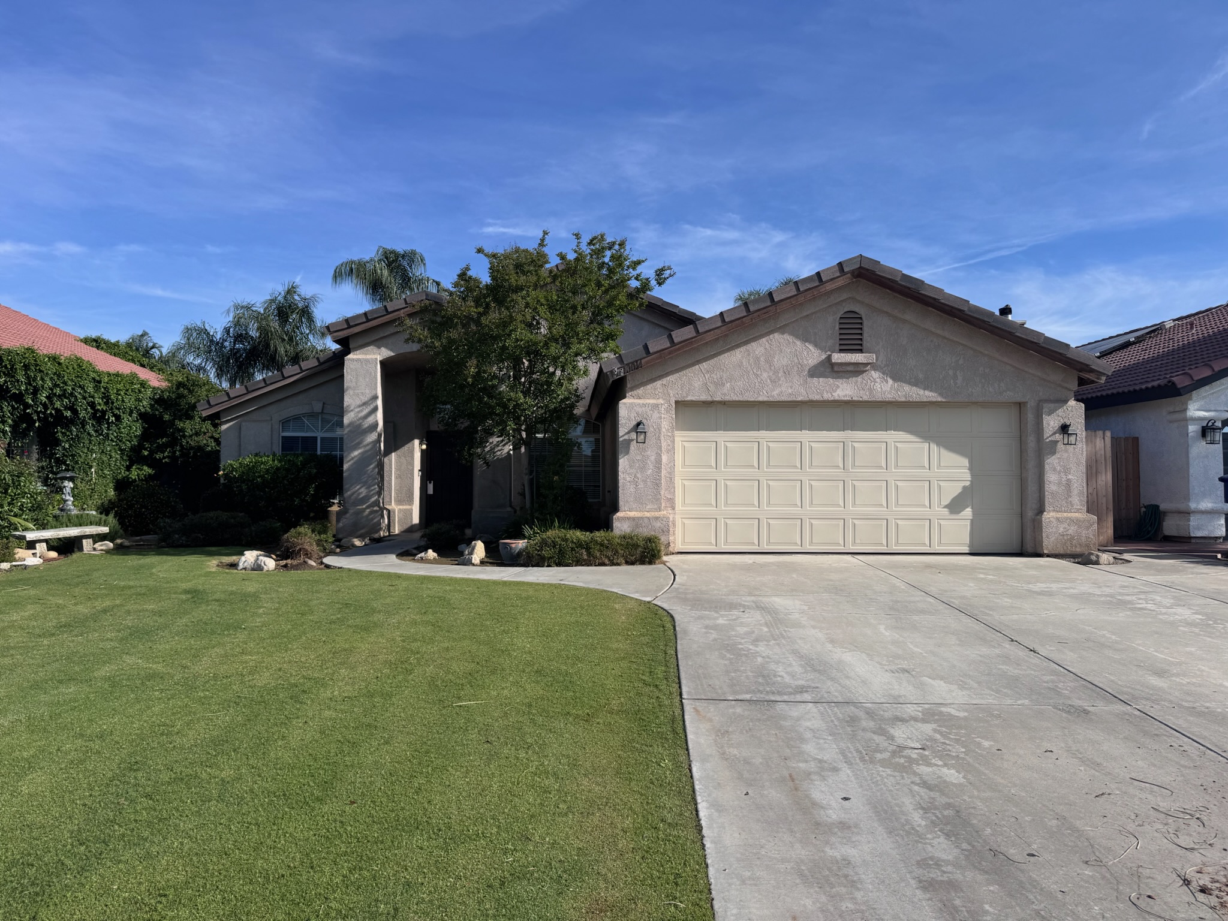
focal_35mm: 24
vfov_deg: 56.8
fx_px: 851
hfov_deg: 71.6
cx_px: 614
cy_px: 460
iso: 80
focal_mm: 6.76
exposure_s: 1/4950
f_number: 1.78
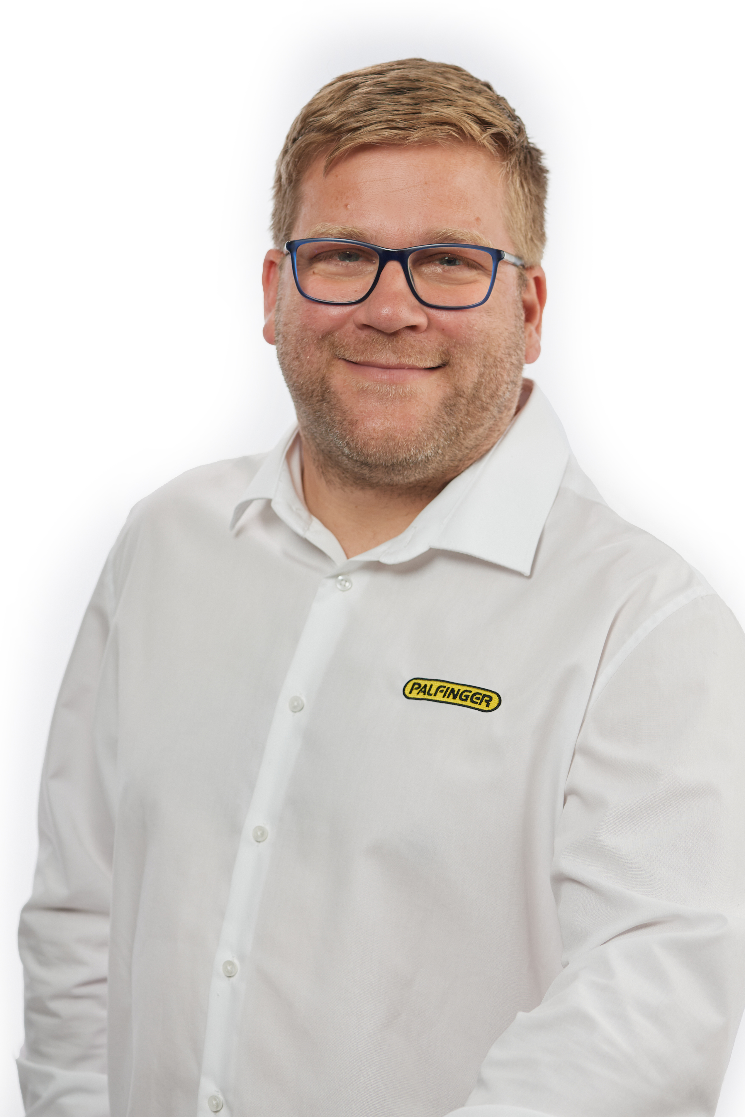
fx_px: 3538
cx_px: 379
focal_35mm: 114
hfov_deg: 12.0
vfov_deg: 17.9
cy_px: 522
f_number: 6.3
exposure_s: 1/80
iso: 200
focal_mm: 105
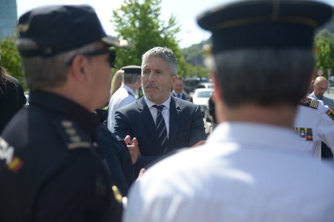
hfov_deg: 42.7
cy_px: 111
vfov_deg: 29.2
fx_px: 427
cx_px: 167
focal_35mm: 46
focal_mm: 46
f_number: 2.8
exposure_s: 1/2500
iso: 200
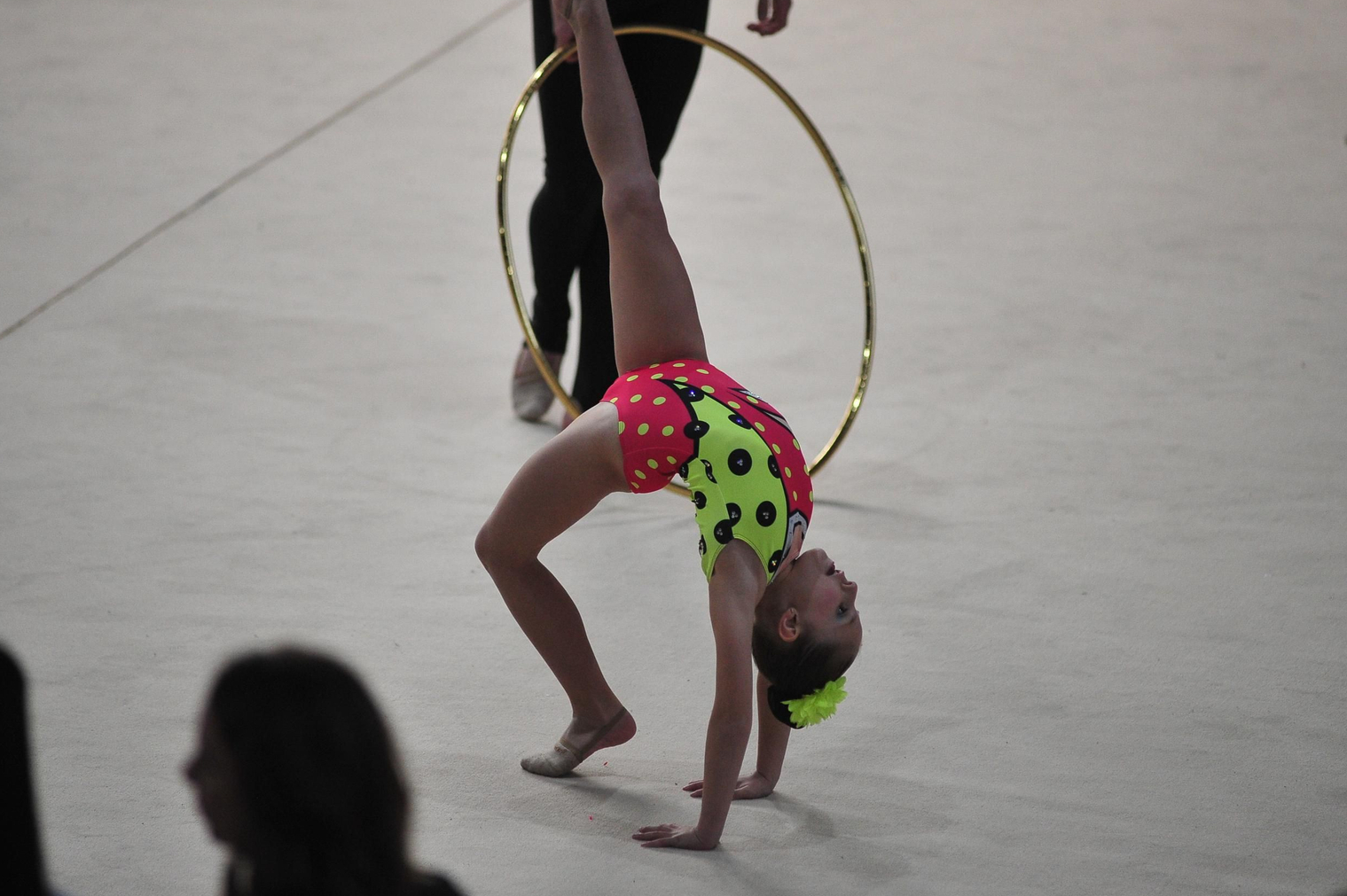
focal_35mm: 316
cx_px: 686
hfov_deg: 6.5
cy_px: 446
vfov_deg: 4.3
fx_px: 11817
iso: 3200
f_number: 2.8
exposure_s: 1/2000
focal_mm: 300
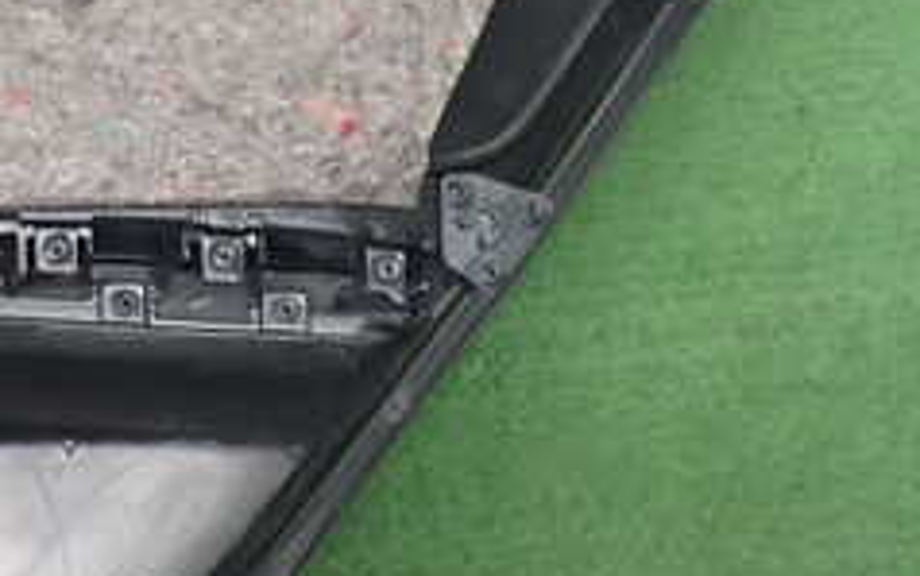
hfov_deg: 23.7
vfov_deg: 16.3
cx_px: -170
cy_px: 321
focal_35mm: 80
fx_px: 2007
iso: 200
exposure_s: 1/50
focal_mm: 5.4
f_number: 2.3
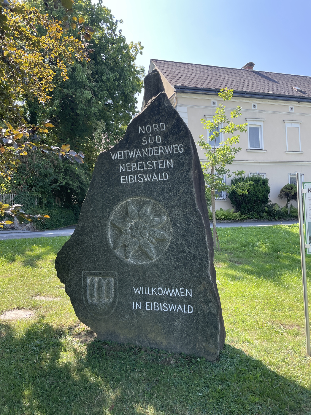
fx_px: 311
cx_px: 156
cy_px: 208
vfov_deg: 67.3
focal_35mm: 26
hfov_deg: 53.1
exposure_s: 1/520
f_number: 1.6
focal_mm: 4.2
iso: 32
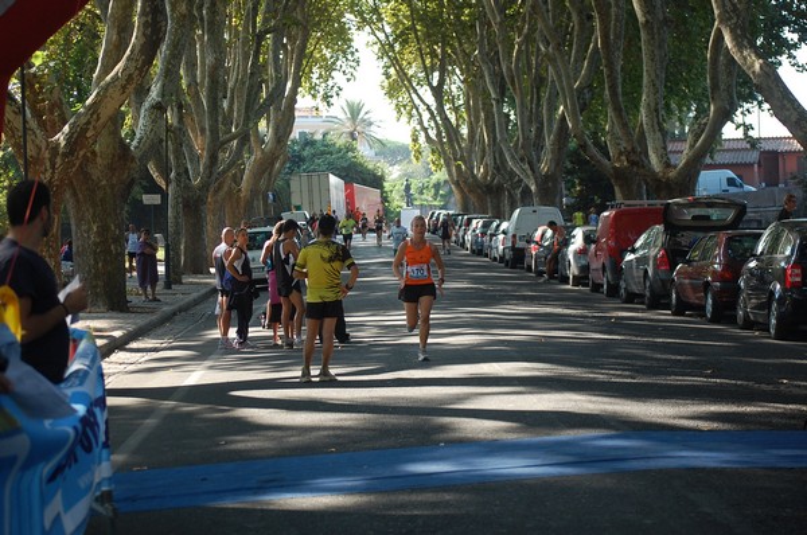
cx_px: 404
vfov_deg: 16.5
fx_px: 1846
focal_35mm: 82
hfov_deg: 24.7
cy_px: 268
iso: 450
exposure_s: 1/500
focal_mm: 55
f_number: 4
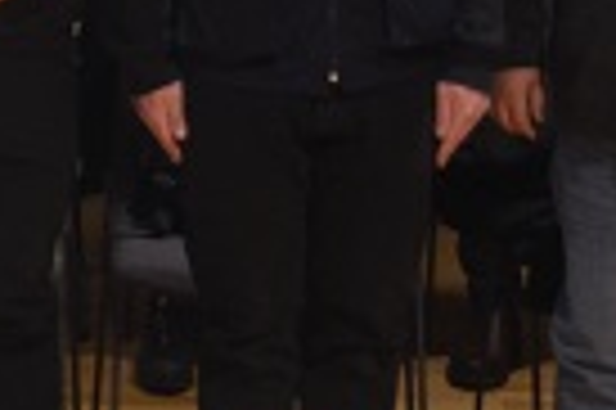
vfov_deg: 6.3
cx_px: -459
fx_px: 3657
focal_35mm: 214
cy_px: -282
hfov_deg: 9.2
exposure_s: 1/80
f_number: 3.2
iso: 640
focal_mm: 28
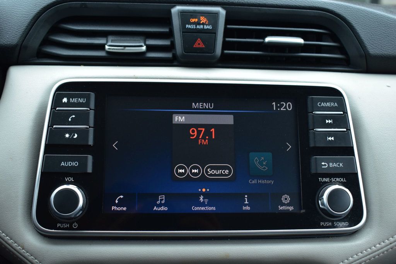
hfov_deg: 46.4
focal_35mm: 42
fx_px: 462
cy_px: 132
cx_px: 198
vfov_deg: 31.9
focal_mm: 28
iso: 400
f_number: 5.6
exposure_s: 1/125
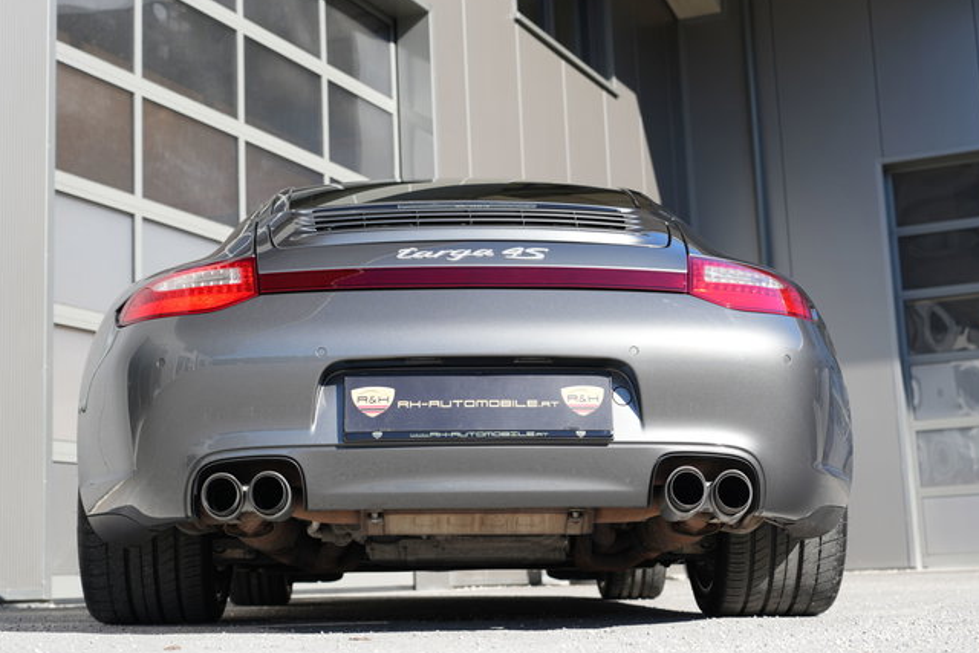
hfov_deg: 33.4
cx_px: 482
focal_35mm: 60
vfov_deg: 22.6
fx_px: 1632
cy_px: 297
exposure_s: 1/200
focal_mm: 50
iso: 100
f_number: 4.5
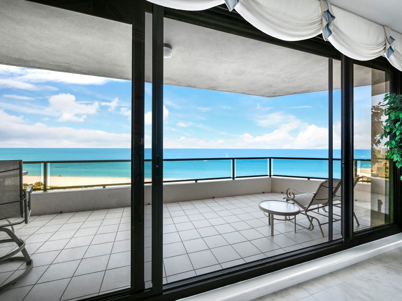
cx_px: 201
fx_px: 163
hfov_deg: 102.1
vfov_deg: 85.7
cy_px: 150
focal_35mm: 14
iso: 400
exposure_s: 1/60
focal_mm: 7
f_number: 10
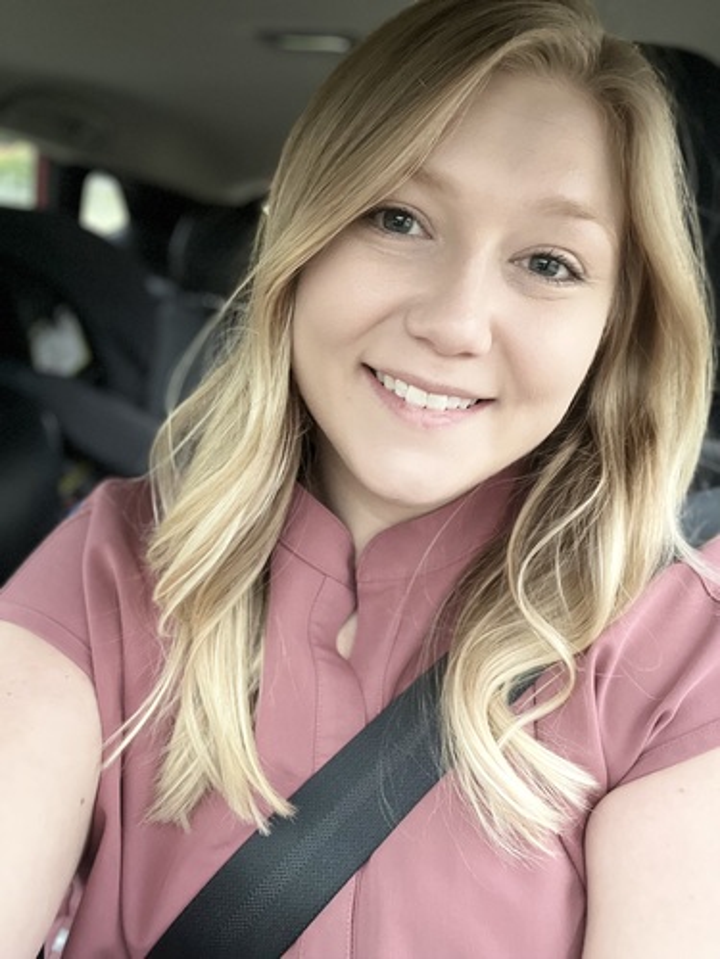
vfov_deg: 60.0
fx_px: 832
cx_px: 360
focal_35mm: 30
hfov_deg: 46.8
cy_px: 480
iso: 400
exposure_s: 1/48
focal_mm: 2.71
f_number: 2.2
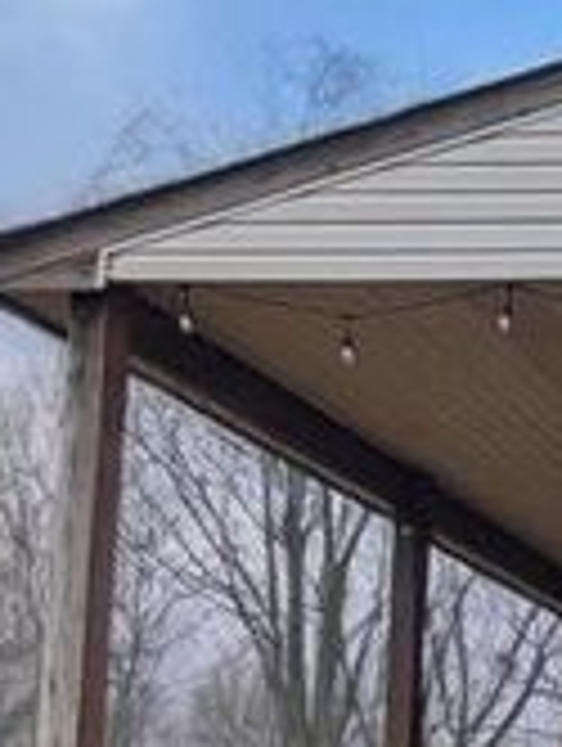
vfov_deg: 28.2
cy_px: 770
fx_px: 1382
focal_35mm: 64
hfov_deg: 17.8
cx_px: 1052
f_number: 2.2
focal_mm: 2.35
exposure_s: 1/710
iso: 51
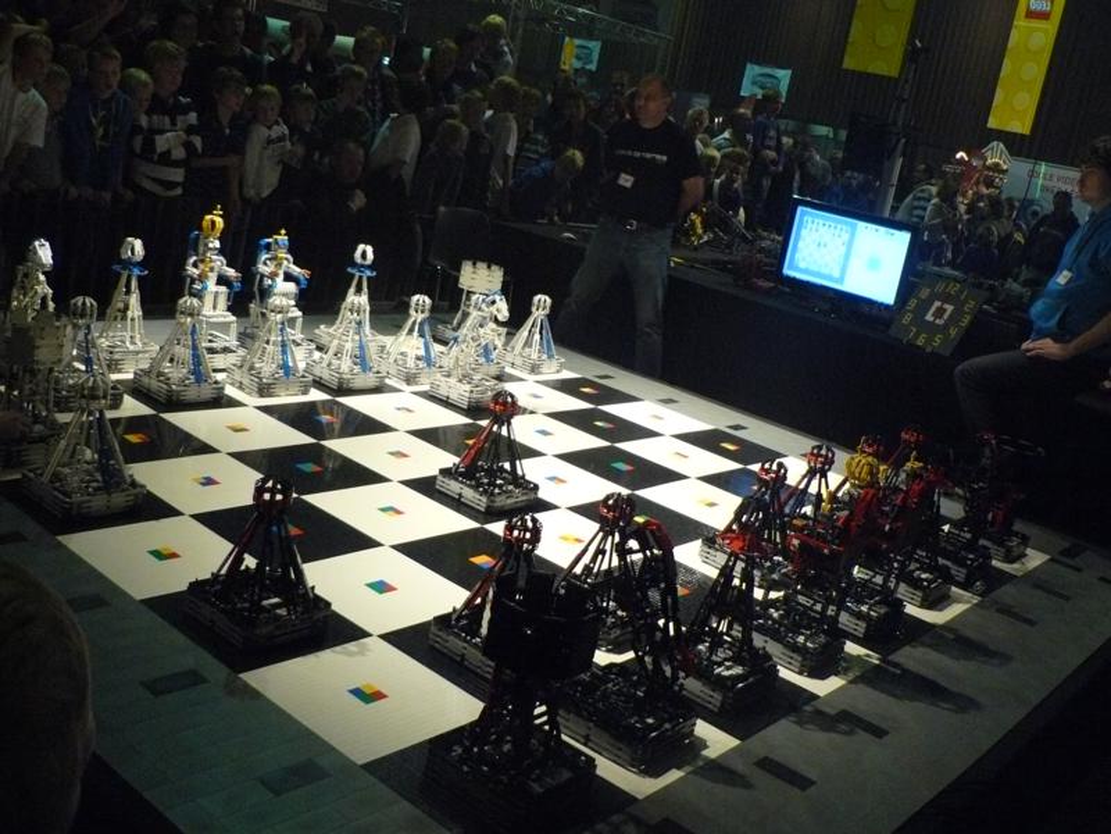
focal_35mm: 36
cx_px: 556
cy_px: 417
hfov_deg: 51.4
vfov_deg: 39.7
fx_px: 1155
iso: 400
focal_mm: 6
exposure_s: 1/50
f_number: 2.8
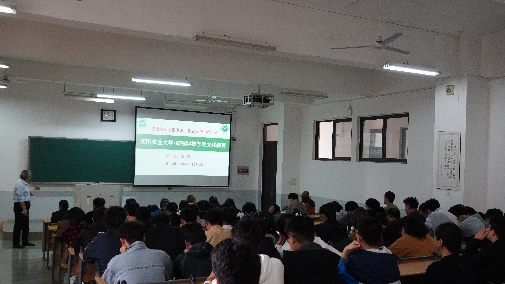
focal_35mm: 37
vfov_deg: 32.3
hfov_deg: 54.6
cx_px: 252
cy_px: 162
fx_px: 489
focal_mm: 23
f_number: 4
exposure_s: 1/160
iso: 3200
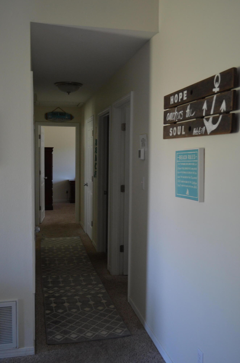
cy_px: 182
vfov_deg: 53.2
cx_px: 120
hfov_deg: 36.7
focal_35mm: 36
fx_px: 362
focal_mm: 24
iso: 800
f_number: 4
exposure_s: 1/30
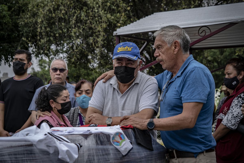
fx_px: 420
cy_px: 82
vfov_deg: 21.9
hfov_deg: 32.4
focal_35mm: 62
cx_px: 122
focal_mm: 62
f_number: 5
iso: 500
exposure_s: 1/1250
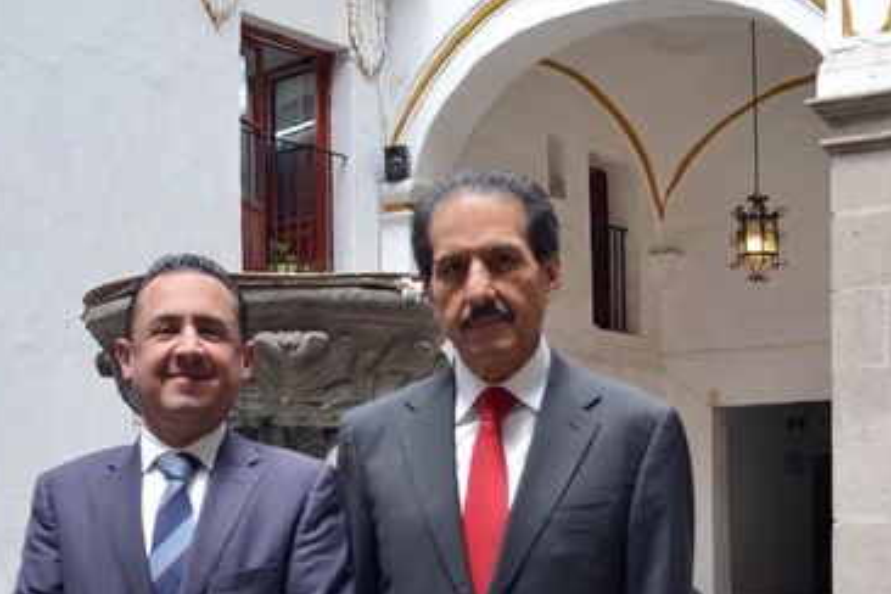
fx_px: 1559
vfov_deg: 21.2
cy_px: 498
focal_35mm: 63
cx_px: 355
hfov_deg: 31.8
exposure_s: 1/60
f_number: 4
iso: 220
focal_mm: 24
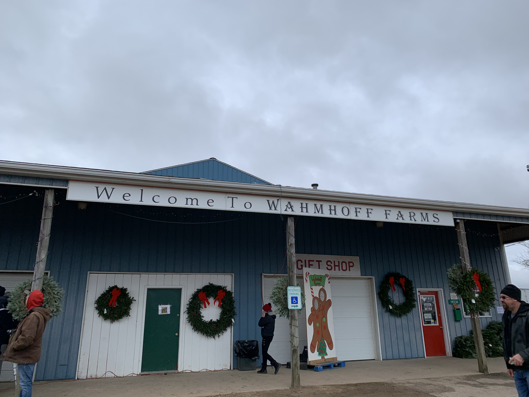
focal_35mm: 26
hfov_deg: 67.3
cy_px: 198
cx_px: 264
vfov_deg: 53.1
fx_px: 397
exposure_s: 1/1100
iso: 25
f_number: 1.8
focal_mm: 4.25
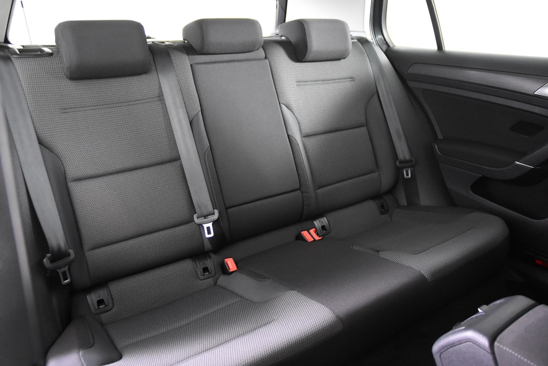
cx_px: 274
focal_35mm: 30
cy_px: 183
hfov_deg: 61.9
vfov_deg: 43.6
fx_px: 457
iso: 5600
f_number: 2.8
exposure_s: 1/30
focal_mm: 20
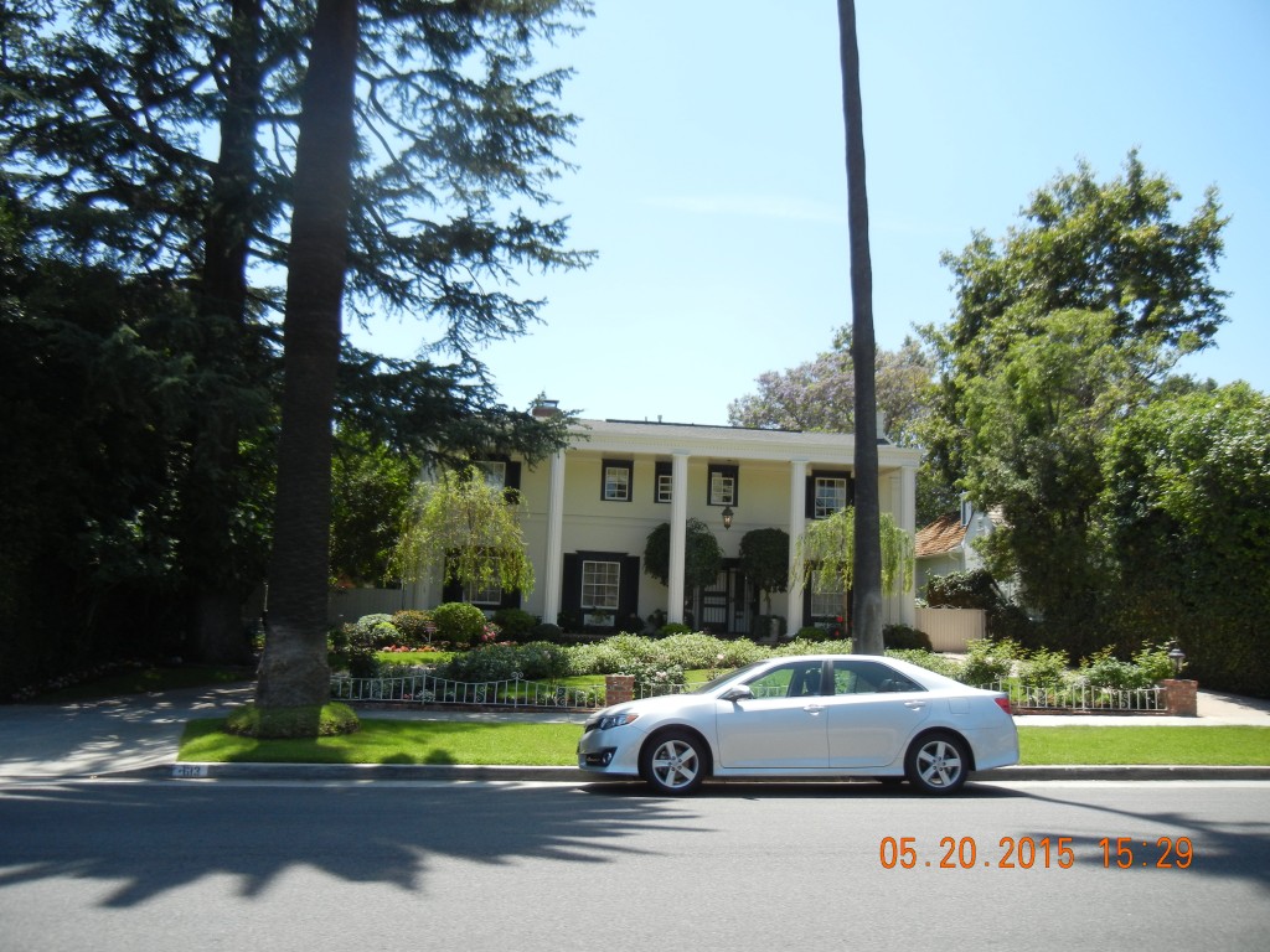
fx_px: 1101
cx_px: 635
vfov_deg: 46.8
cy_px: 476
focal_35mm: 30
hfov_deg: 60.0
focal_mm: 5.4
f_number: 3.5
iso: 160
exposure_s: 1/754
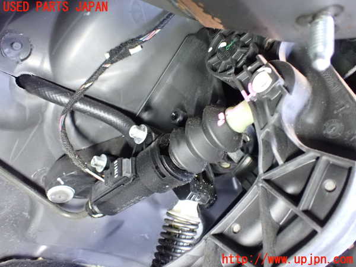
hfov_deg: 60.0
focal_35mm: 30
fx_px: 309
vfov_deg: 46.8
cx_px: 178
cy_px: 134
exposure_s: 1/30
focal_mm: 5.4
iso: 1600
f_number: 2.3
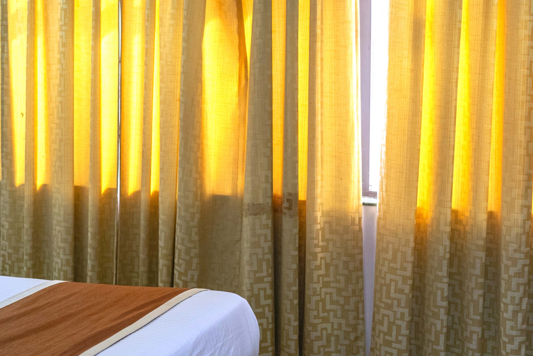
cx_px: 206
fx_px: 992
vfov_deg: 20.3
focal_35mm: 67
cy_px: 153
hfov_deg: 30.0
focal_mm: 24
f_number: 4
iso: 2000
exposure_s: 1/100
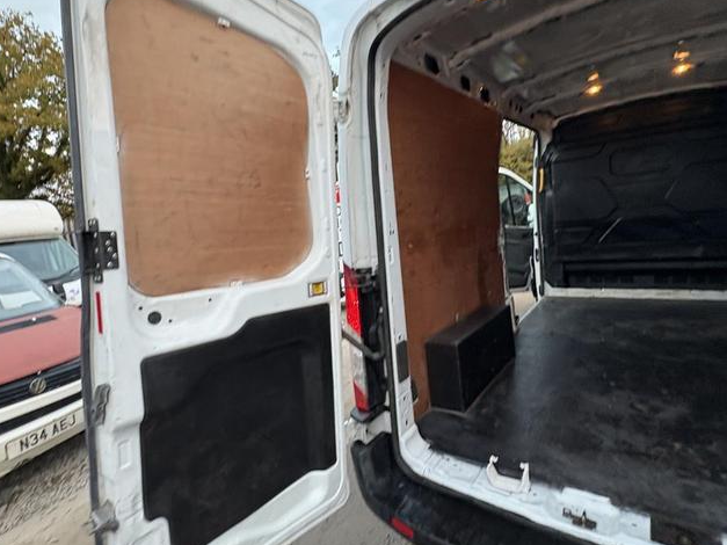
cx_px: 339
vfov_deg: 65.9
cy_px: 263
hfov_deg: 81.6
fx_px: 420
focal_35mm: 20
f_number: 2.2
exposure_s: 1/60
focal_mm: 2.22
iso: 250
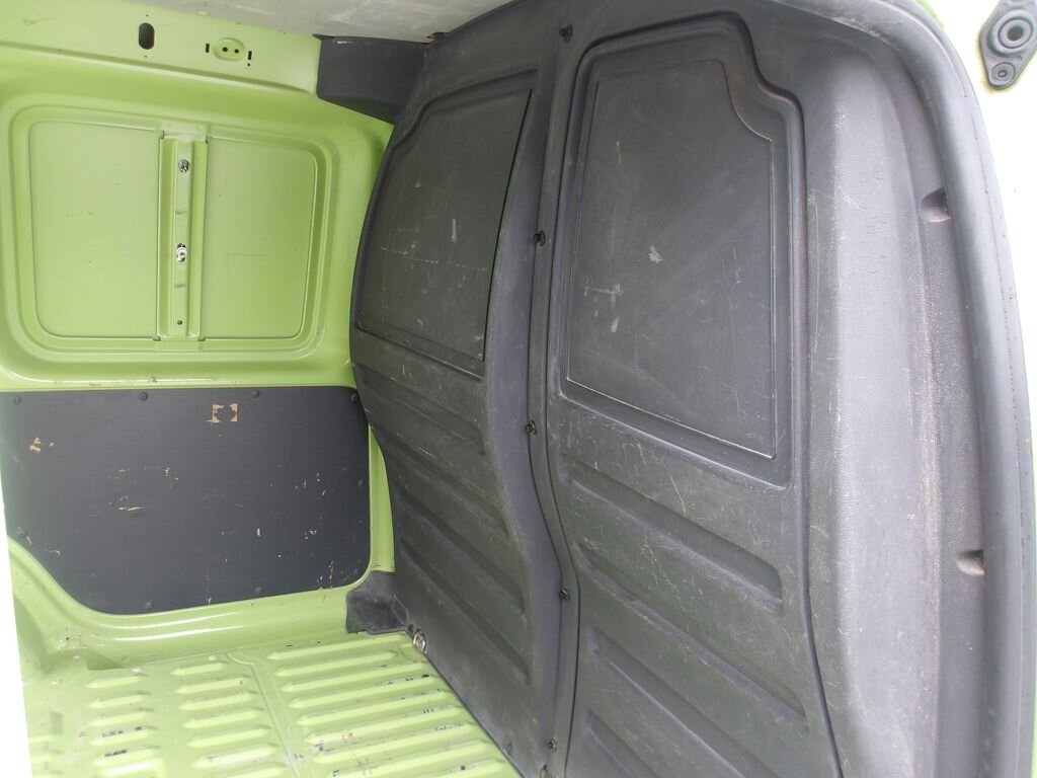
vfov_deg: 51.4
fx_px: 809
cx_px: 518
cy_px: 389
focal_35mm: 27
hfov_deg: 65.3
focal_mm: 4.9
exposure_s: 1/41
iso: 100
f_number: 3
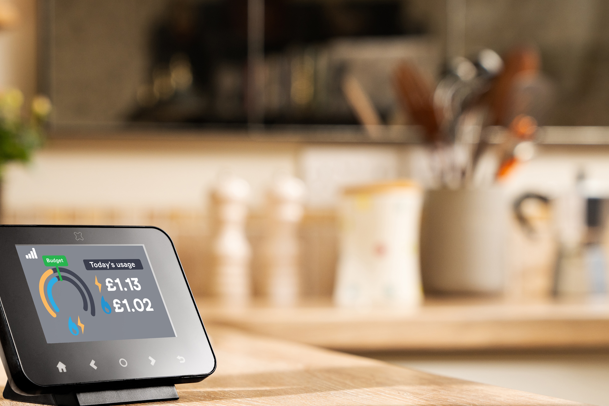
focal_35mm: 98
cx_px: 205
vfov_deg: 13.9
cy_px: 269
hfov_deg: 20.7
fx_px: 1658
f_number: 4.5
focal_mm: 59
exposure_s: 1/250
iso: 640
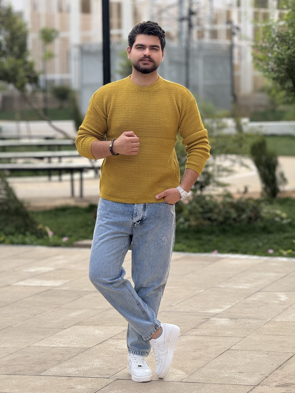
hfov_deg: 12.3
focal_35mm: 120
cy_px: 196
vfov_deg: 16.4
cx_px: 148
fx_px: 1364
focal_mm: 15.66
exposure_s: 1/297
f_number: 2.8
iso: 50
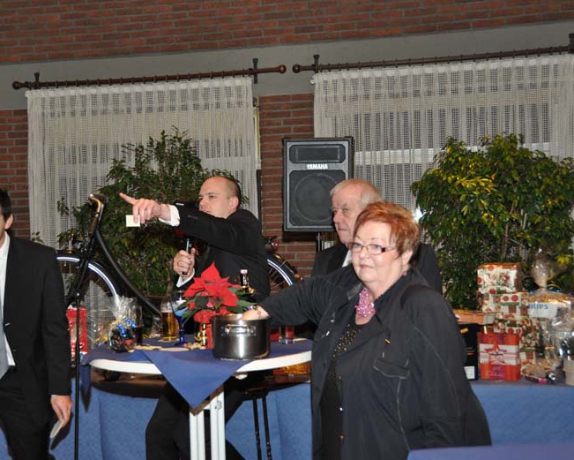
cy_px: 234
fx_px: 910
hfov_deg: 34.9
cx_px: 236
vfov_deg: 28.3
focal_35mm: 54
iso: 800
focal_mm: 31
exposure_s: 1/60
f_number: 4
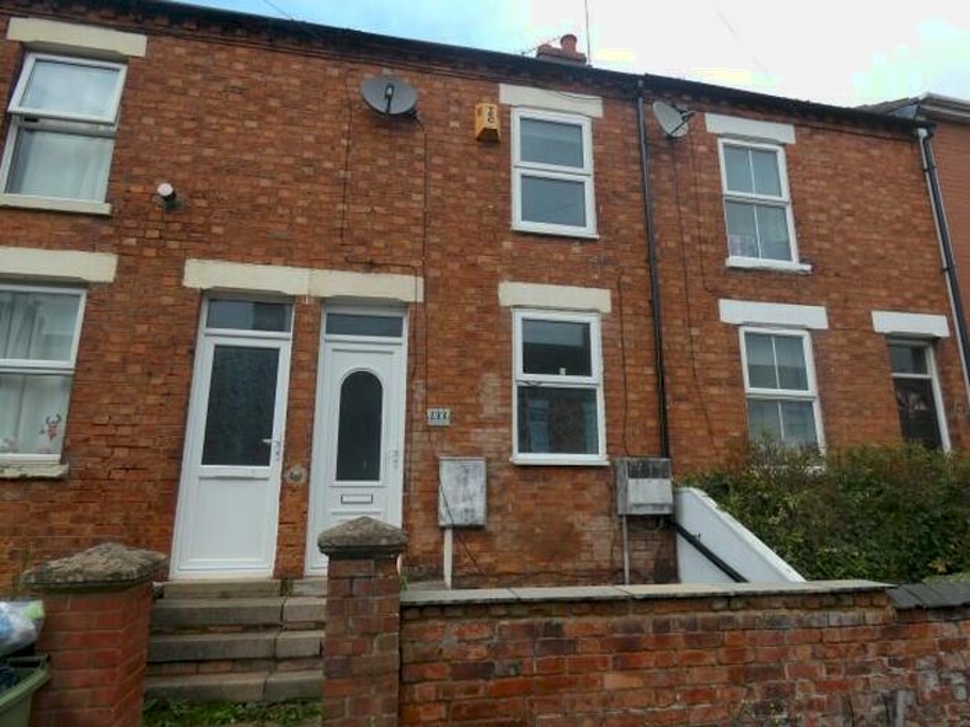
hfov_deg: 81.7
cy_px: 364
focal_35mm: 20
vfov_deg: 66.0
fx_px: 560
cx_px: 485
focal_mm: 3.6
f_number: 2.8
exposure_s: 1/250
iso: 80
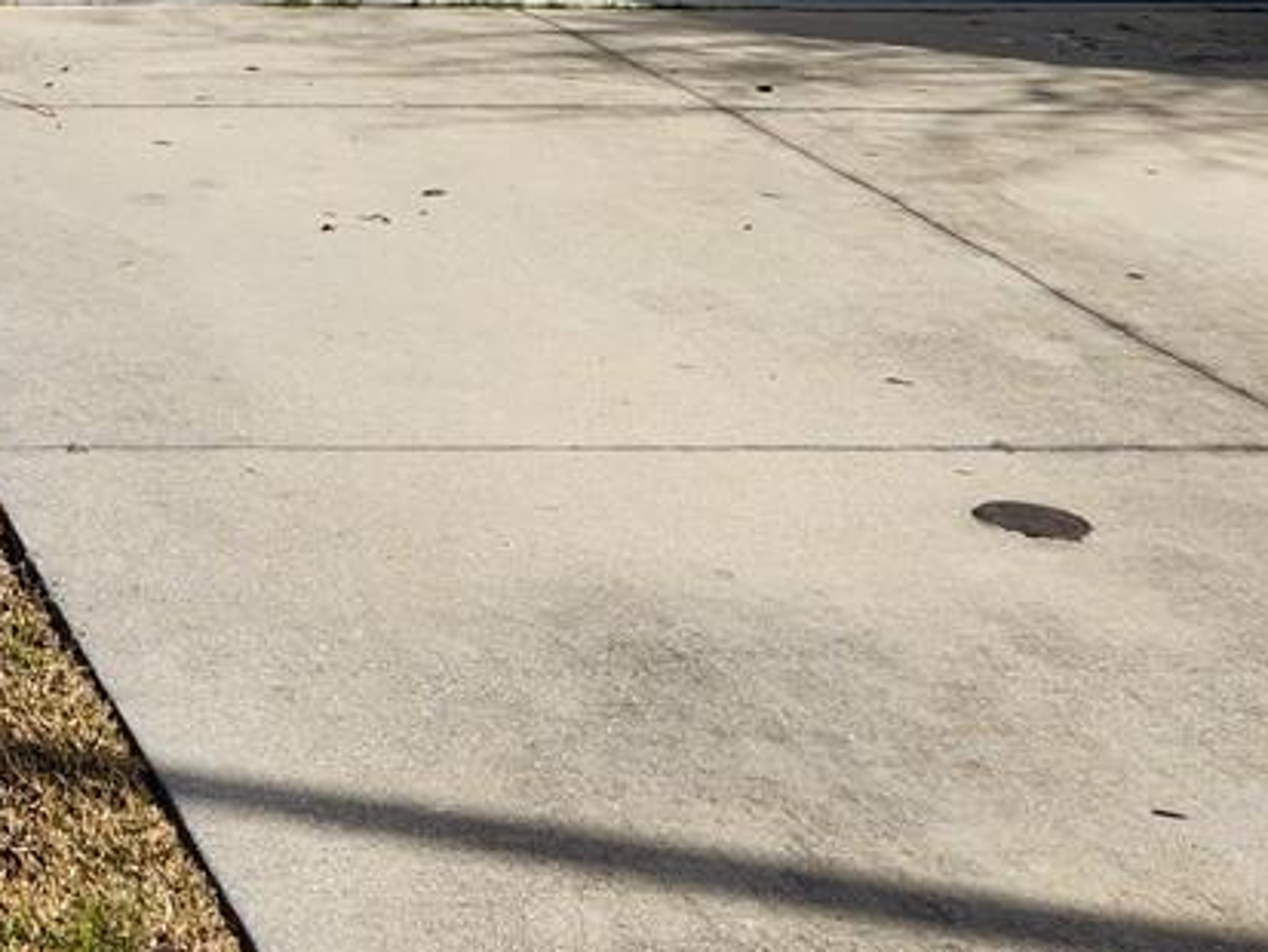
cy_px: -577
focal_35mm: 89
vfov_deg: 15.1
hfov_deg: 19.7
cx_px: -522
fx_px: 3261
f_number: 1.8
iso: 20
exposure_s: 1/2000
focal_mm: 5.4
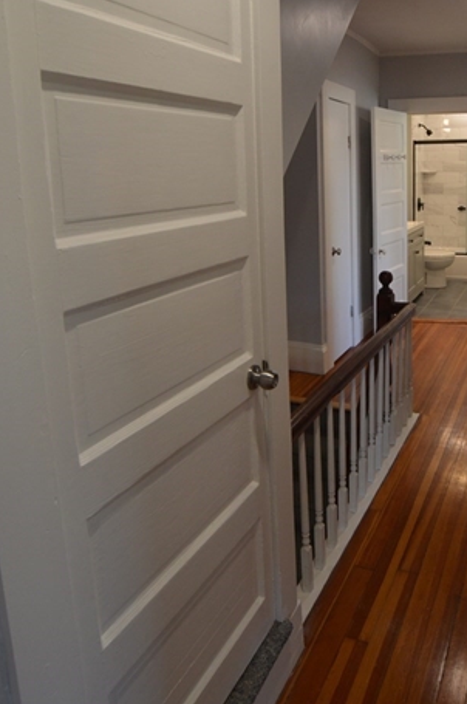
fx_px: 543
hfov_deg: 45.4
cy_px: 272
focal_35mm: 28
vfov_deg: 65.1
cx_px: 329
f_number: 4.5
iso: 500
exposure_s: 1/60
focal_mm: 11
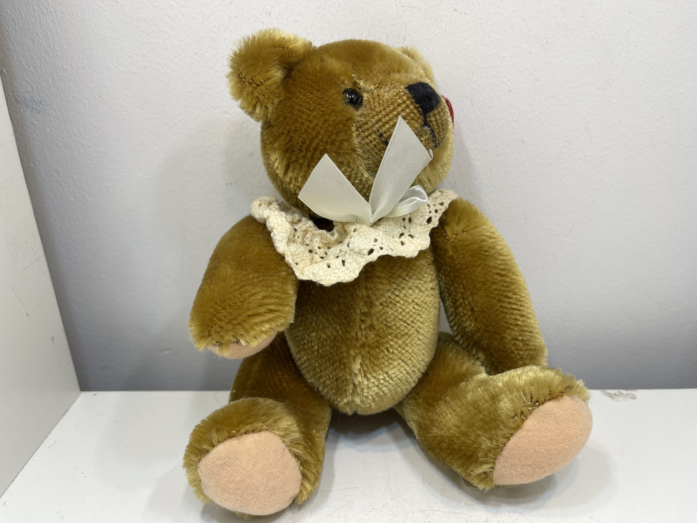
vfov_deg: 54.9
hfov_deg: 69.4
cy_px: 262
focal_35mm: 25
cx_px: 348
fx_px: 503
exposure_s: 1/163
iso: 32
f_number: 1.6
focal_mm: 5.1
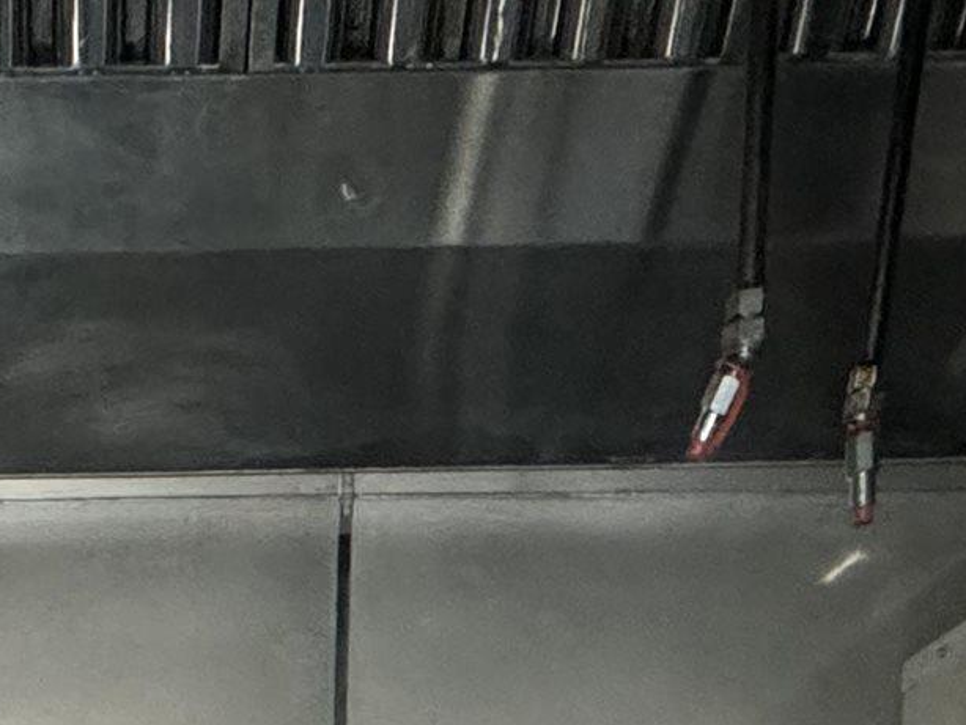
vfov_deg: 13.9
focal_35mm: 70
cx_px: 25
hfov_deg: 26.4
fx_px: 1954
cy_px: 1783
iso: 640
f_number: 2.2
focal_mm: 2.22
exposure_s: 1/60
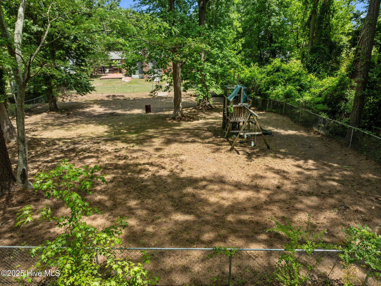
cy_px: 143
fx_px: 264
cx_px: 190
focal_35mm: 24
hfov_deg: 71.6
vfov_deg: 56.8
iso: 100
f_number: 4
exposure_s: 1/400
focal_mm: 12.29
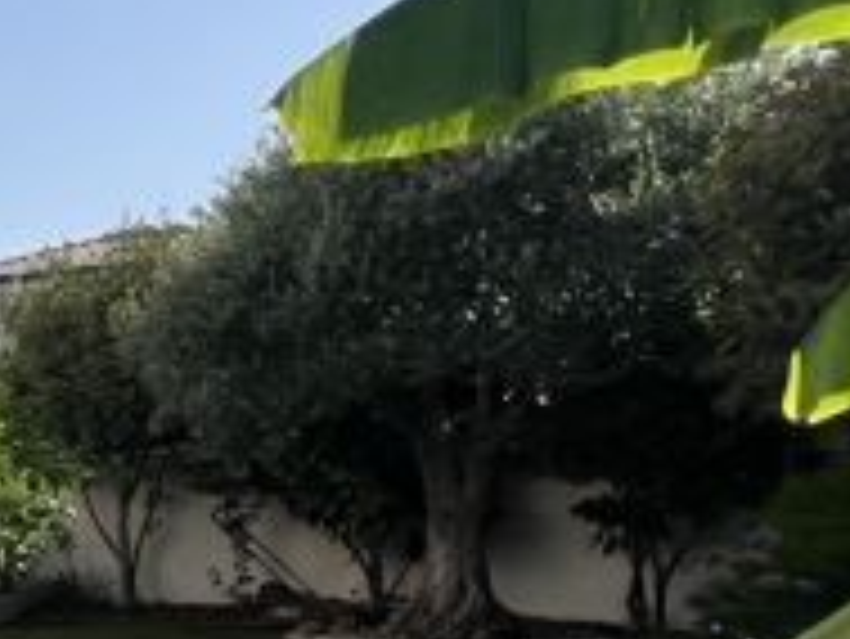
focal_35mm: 55
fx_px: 1351
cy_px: 675
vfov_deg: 25.0
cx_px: -729
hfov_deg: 21.1
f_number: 1.8
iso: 32
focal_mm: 1.57
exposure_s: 1/1376
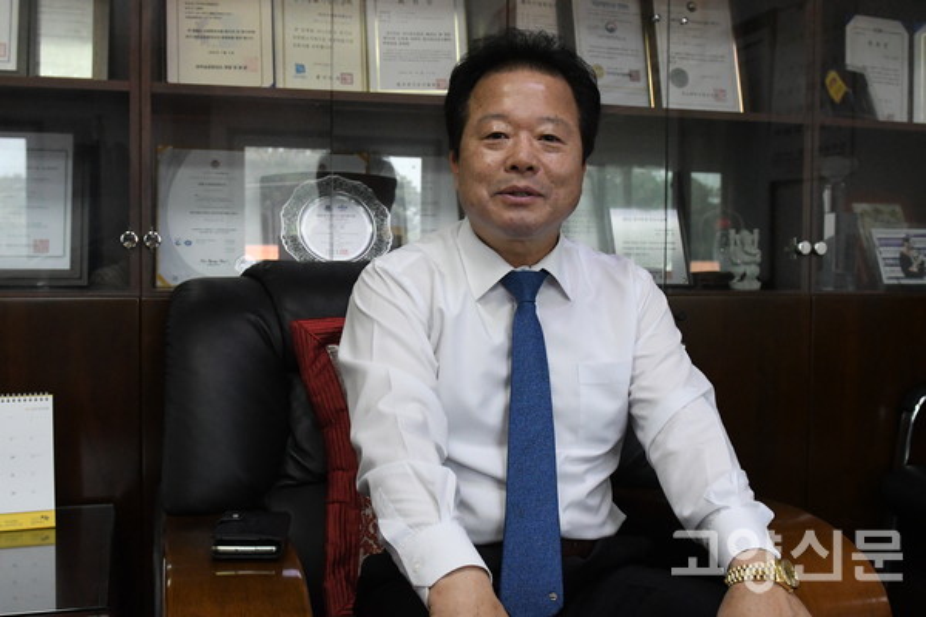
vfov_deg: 33.4
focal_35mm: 40
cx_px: 463
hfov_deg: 48.5
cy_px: 308
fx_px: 1029
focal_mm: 27
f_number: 5.6
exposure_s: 1/800
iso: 8000
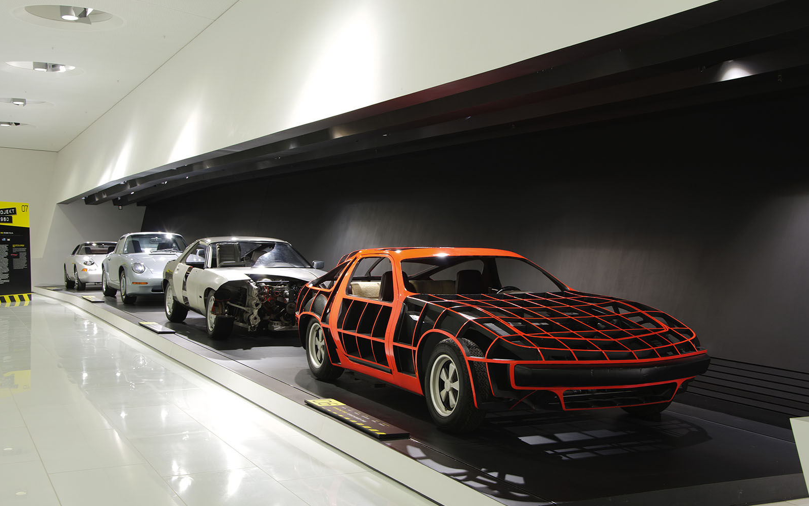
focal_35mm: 43
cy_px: 262
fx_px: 948
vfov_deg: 29.9
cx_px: 405
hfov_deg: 46.2
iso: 100
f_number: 8
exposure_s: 1/1.25
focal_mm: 28
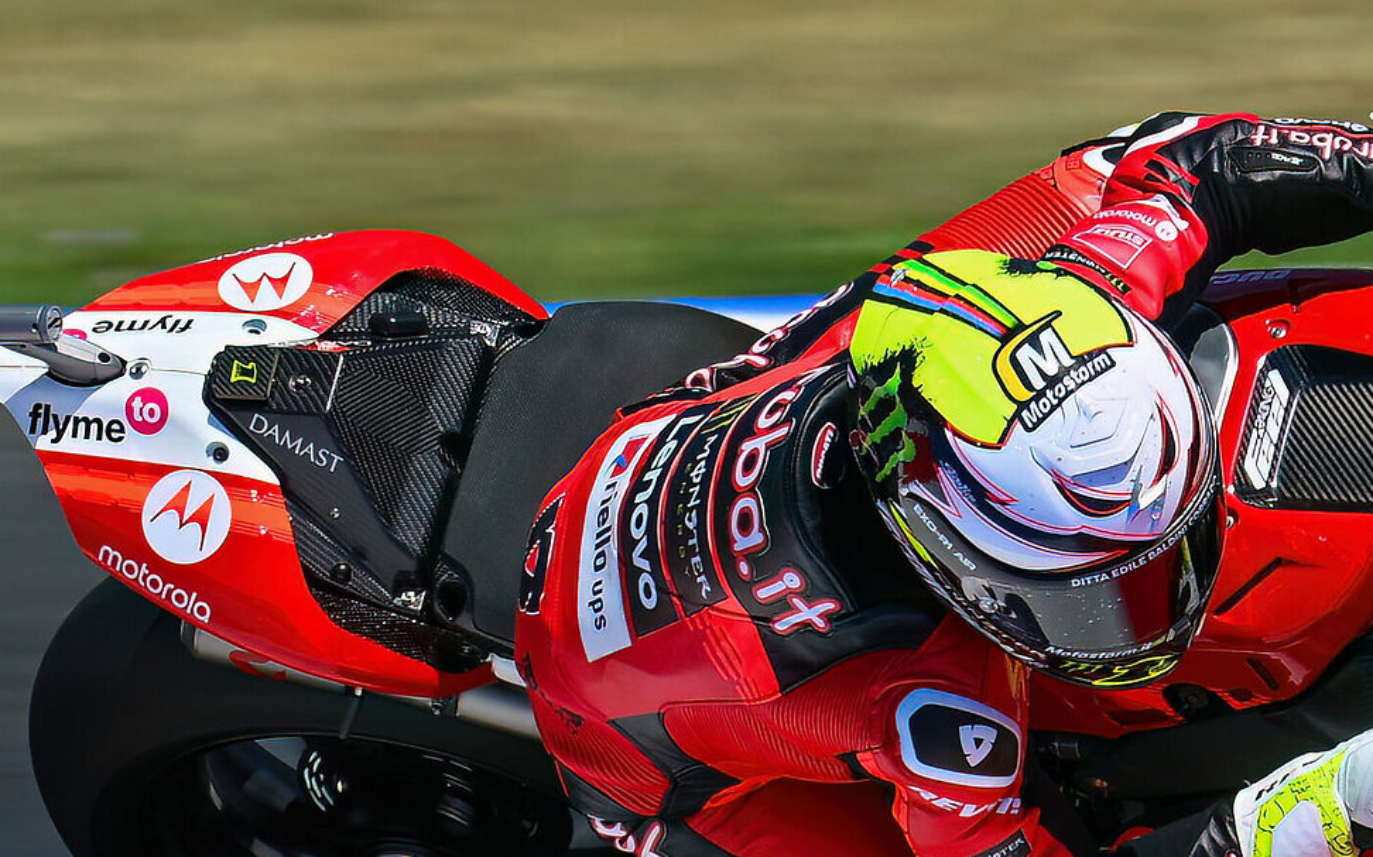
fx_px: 32023
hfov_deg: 2.5
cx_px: 1288
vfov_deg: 1.5
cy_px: 627
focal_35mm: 856
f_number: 8
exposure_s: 1/320
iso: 72
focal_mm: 340
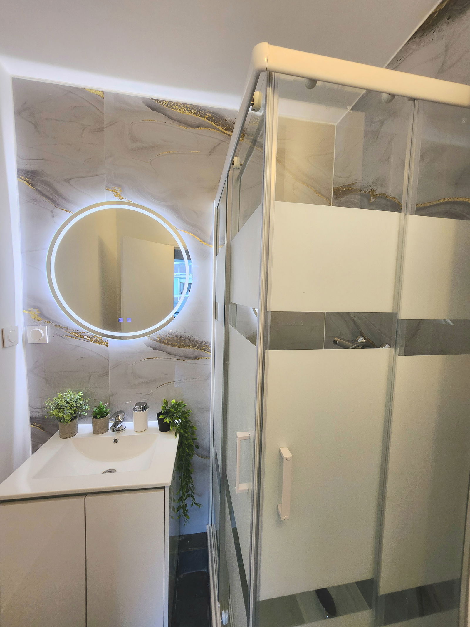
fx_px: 235
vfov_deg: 106.2
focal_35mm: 13
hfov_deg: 89.9
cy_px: 314
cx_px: 235
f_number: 2.2
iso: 160
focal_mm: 1.74
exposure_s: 1/50
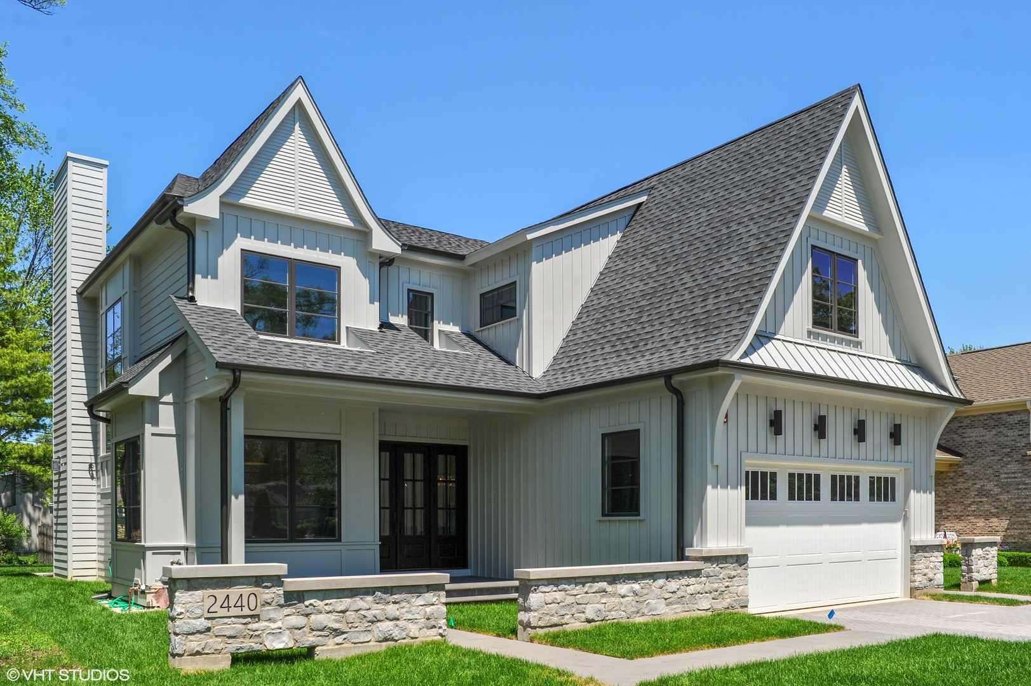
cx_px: 516
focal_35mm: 31
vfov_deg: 42.3
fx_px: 887
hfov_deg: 60.3
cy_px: 343
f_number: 8
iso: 200
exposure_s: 1/640
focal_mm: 31
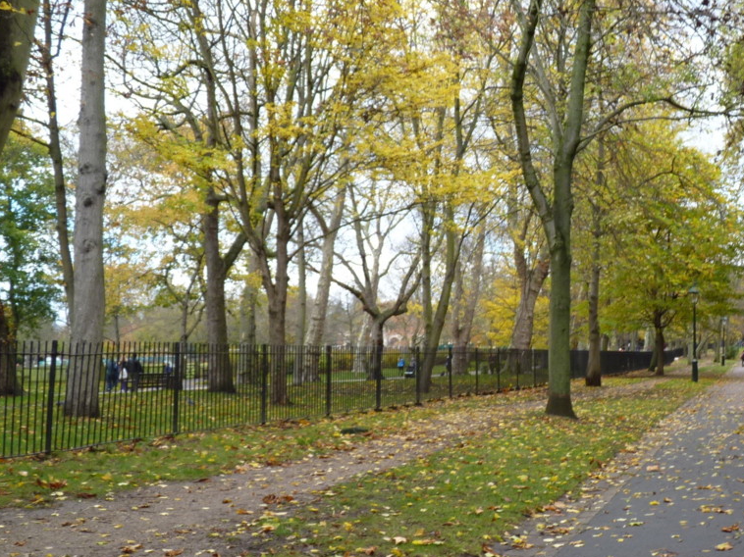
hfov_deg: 37.8
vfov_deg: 29.7
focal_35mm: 49
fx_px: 1053
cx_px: 569
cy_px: 288
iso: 80
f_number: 2.8
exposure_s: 1/100
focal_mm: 5.2
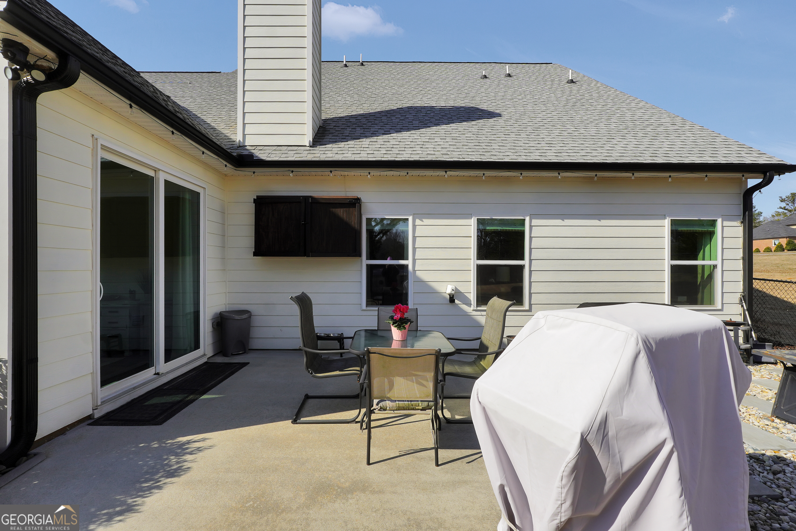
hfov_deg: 100.4
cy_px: 266
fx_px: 332
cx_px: 398
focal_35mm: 15
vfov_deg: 77.3
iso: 100
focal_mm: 10
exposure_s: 1/250
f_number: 10
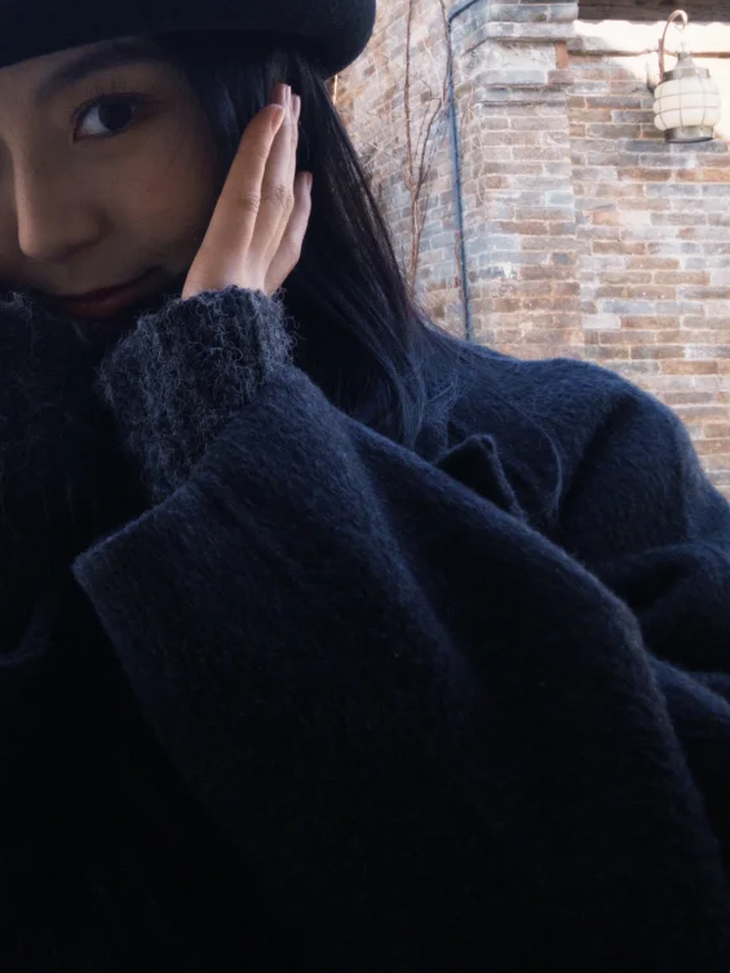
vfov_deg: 41.0
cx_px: 94
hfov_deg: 31.6
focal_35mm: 44
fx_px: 1237
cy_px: 185
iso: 25
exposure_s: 1/294
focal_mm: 2.69
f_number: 1.9
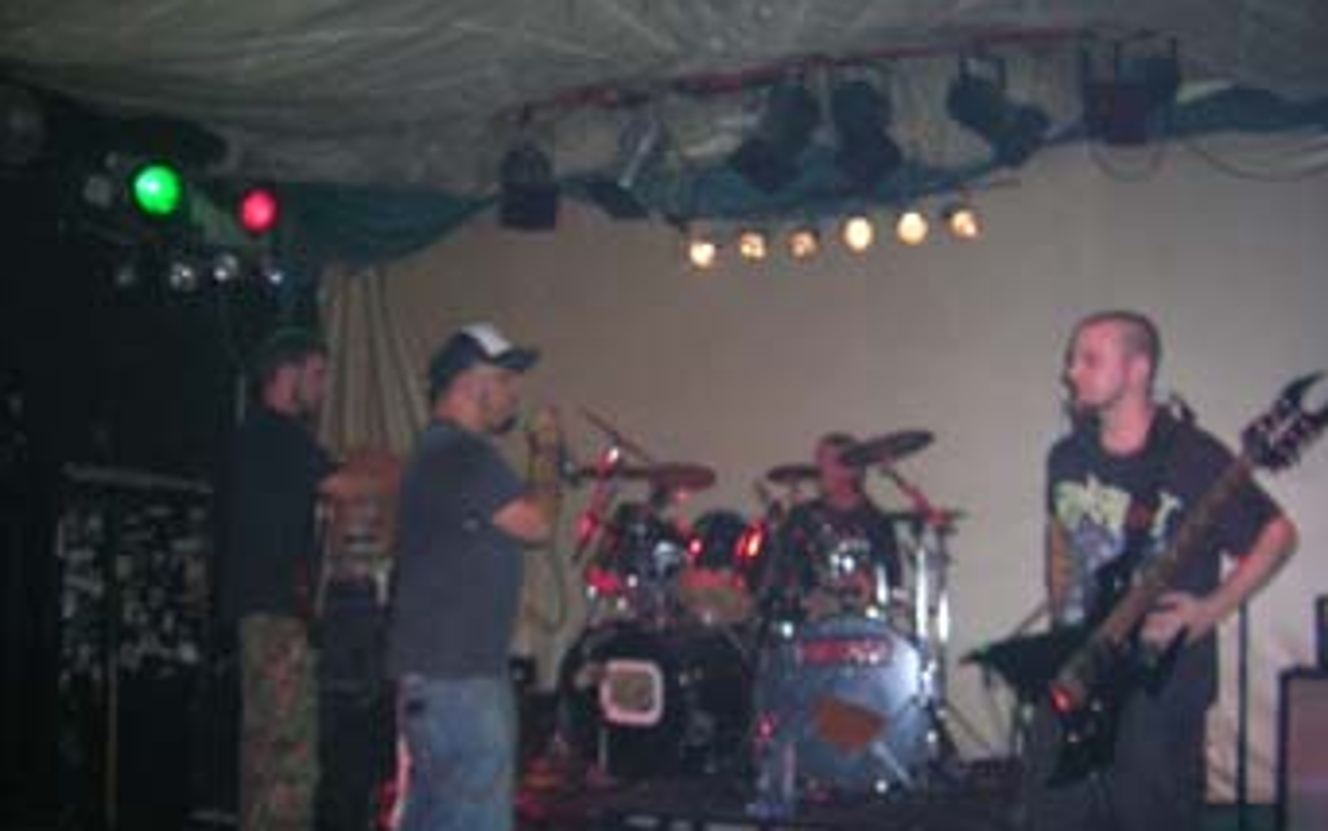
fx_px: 1376
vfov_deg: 33.5
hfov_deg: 51.5
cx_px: 676
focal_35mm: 38
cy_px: 507
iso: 200
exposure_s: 1/60.1
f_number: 2.8
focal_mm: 5.4
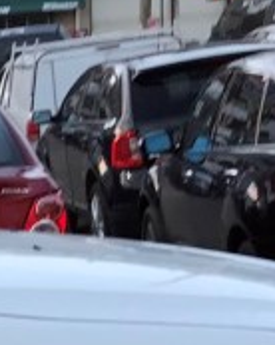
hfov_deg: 8.2
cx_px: -520
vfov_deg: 11.7
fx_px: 1651
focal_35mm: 162
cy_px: 395
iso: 32
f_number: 1.8
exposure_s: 1/60
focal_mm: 3.99
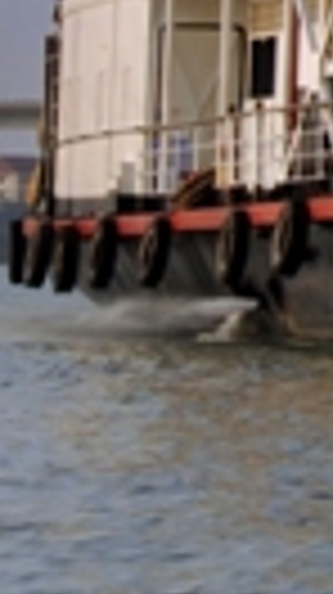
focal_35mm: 413
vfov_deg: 5.1
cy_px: -688
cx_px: 1638
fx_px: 6500
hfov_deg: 2.8
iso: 200
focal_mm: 34
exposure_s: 1/320
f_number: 9
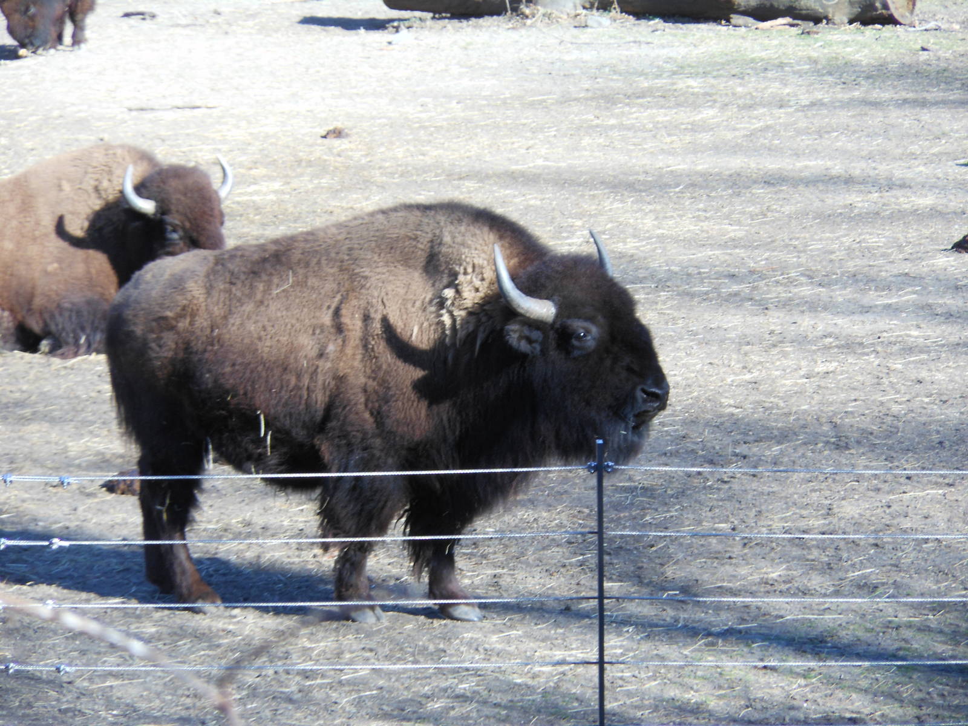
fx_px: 5481
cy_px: 363
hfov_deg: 10.1
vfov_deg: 7.6
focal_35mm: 196
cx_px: 484
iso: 80
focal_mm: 35
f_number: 5.6
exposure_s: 1/80
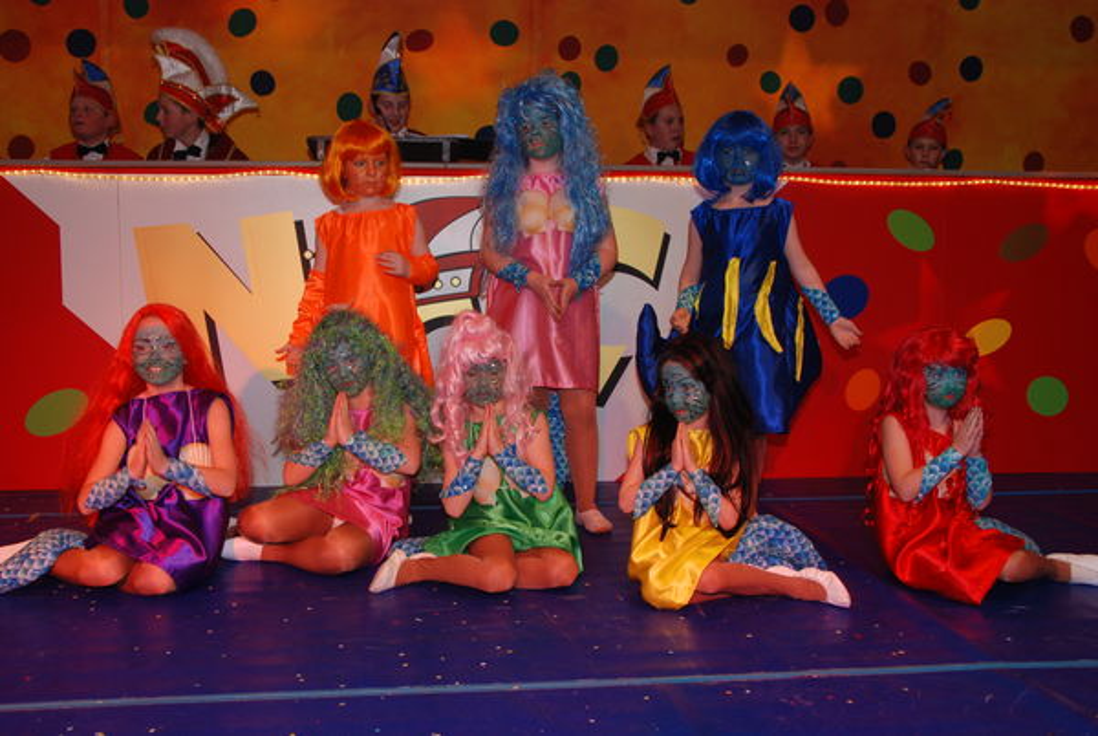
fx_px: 1100
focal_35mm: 36
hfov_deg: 53.1
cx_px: 549
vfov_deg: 37.0
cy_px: 368
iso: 400
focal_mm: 24
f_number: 5.6
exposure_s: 1/60
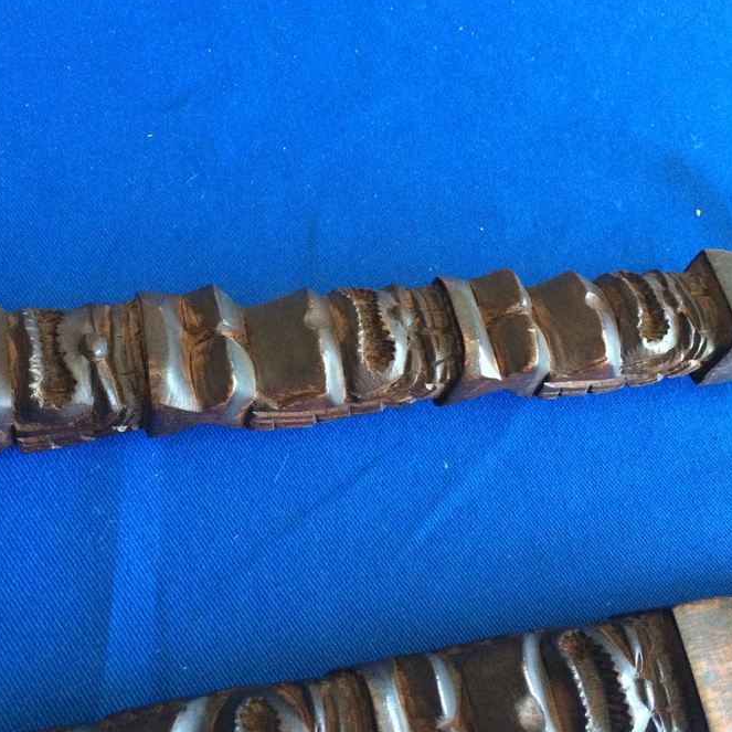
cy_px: 363
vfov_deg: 46.0
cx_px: 305
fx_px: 861
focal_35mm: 36
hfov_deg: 45.9
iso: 320
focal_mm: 4.12
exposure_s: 1/30
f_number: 2.2
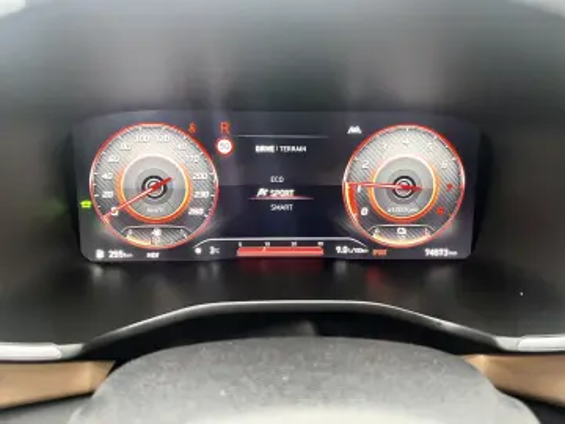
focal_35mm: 26
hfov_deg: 67.3
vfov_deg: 53.1
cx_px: 282
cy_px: 212
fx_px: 424
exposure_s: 1/60
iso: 500
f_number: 1.6
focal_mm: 5.1
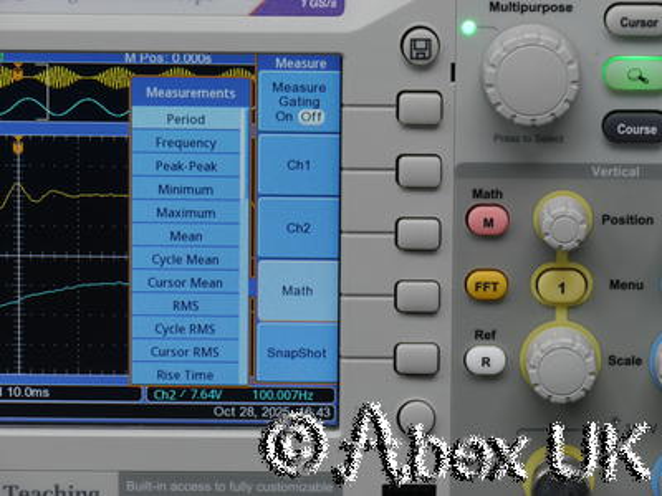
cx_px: 331
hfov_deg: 7.1
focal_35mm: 280
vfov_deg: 5.3
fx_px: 5355
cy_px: 248
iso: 400
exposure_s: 1/15
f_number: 11
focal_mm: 140
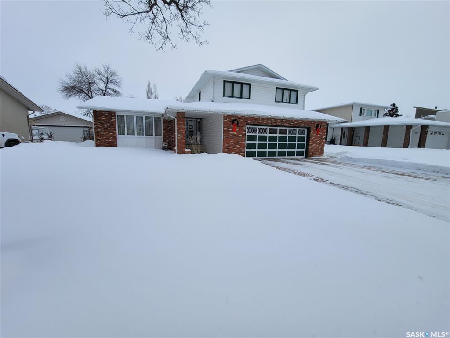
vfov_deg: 89.9
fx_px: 169
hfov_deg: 106.2
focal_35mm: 13
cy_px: 169
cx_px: 225
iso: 64
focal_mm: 2.2
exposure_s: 1/166
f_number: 2.2
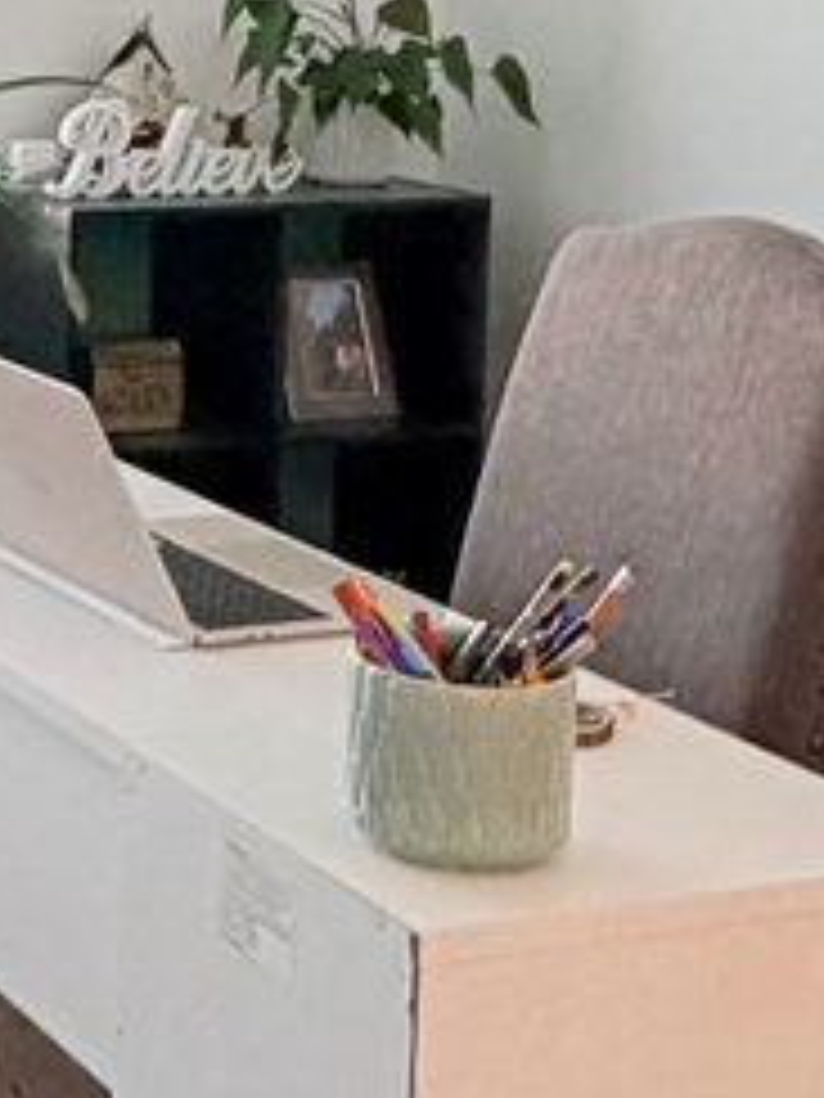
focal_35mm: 88
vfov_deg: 21.5
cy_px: 27
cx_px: -387
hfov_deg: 15.6
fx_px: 2793
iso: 250
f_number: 2.2
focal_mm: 2.22
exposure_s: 1/120
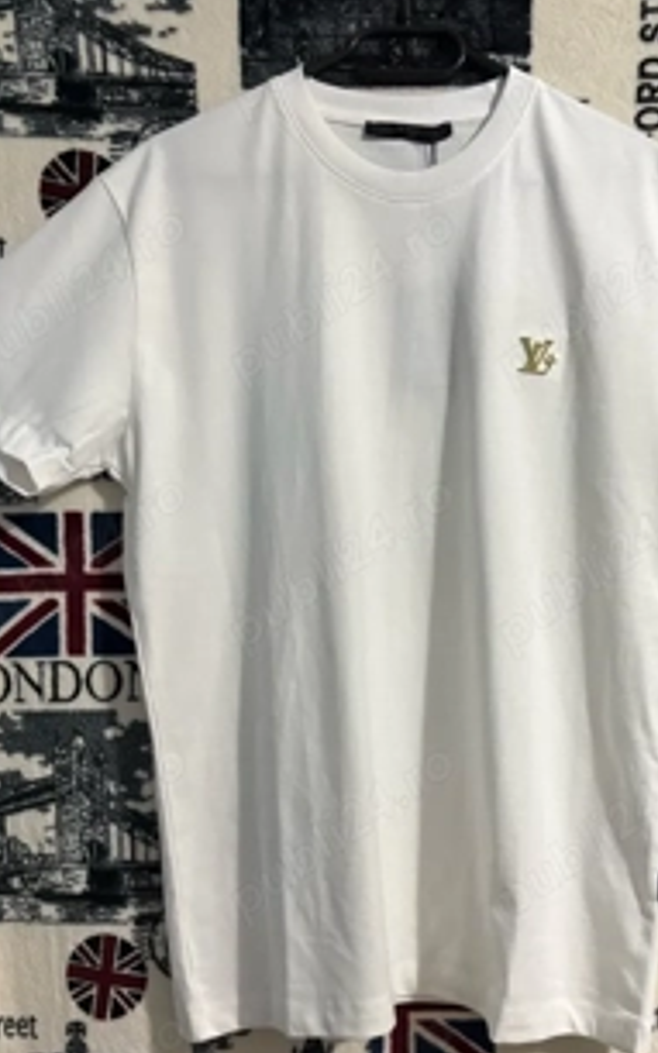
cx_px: 410
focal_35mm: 36
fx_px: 1034
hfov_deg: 35.1
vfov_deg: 53.8
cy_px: 606
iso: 400
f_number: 1.6
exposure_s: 1/60
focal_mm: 5.96
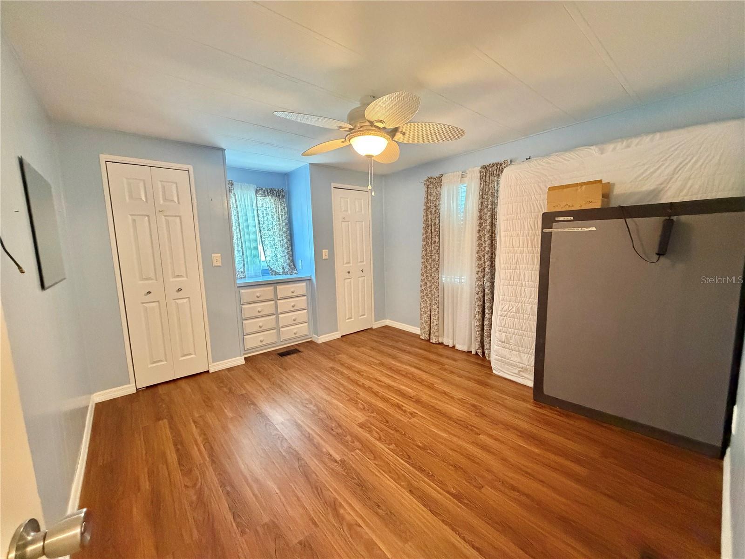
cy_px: 280
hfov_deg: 102.1
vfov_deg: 85.7
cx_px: 372
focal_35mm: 14
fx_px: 301
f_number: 2.2
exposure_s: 1/60
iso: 800
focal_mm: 2.22
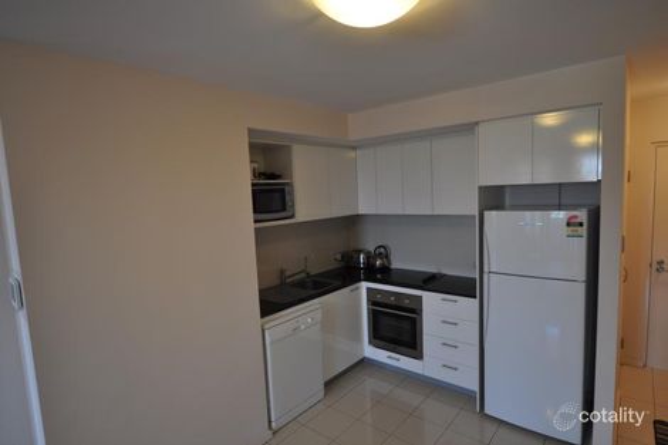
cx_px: 334
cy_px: 222
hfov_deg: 85.4
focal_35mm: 20
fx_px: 362
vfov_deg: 63.2
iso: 400
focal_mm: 13
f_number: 4
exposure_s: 1/60
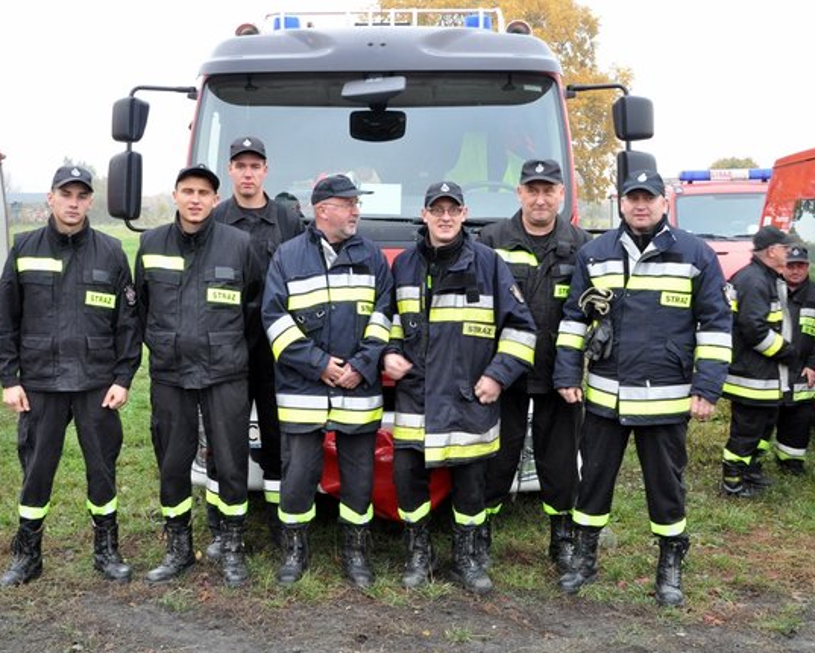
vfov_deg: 35.2
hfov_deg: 43.3
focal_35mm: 43
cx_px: 396
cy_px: 326
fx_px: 1027
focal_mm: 25
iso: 800
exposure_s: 1/30
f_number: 14
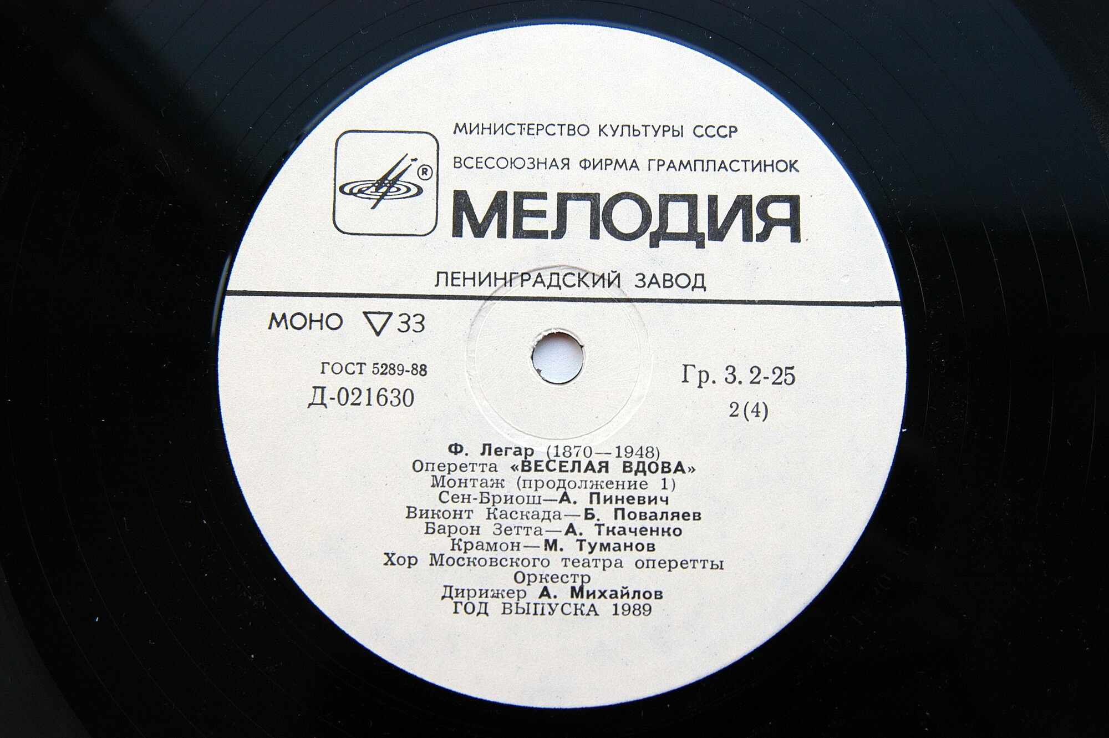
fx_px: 1616
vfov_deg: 25.7
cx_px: 554
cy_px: 369
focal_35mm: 52
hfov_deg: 37.9
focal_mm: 35
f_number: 5.6
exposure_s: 1/125
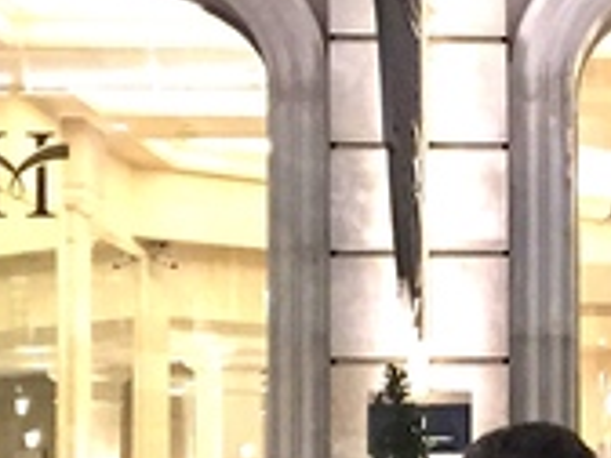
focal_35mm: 135
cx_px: 913
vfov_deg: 10.9
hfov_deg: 13.7
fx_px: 2383
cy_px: 407
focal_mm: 4.15
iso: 320
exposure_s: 1/15
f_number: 2.2
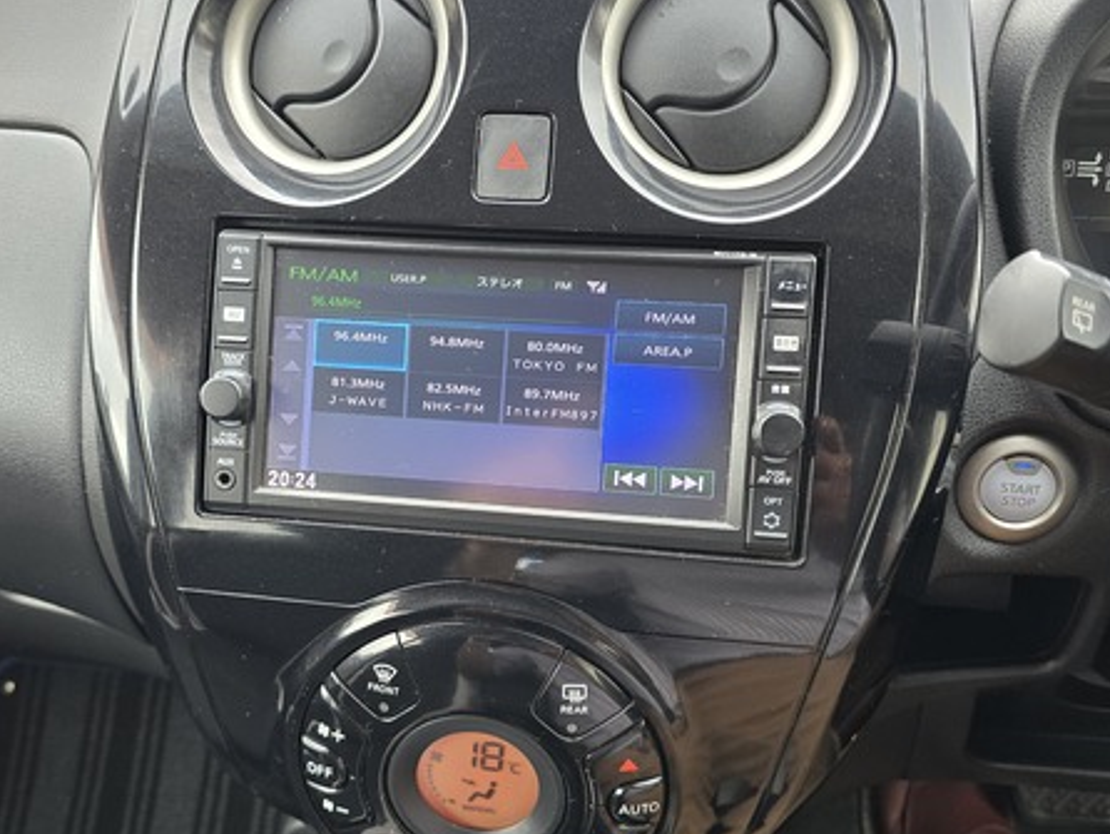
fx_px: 1059
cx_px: 473
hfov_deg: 55.1
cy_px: 458
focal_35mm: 33
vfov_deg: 42.9
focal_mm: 6.3
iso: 125
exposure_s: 1/180
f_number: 1.7
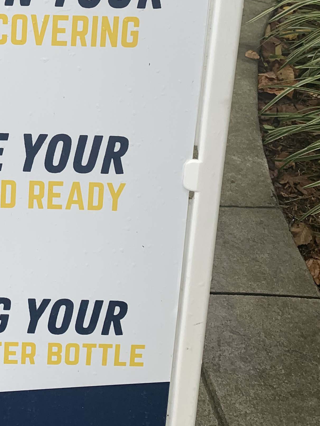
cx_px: -36
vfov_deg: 29.0
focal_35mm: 65
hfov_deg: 21.4
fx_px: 801
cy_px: 75
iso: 25
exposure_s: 1/123
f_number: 1.8
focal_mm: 4.25
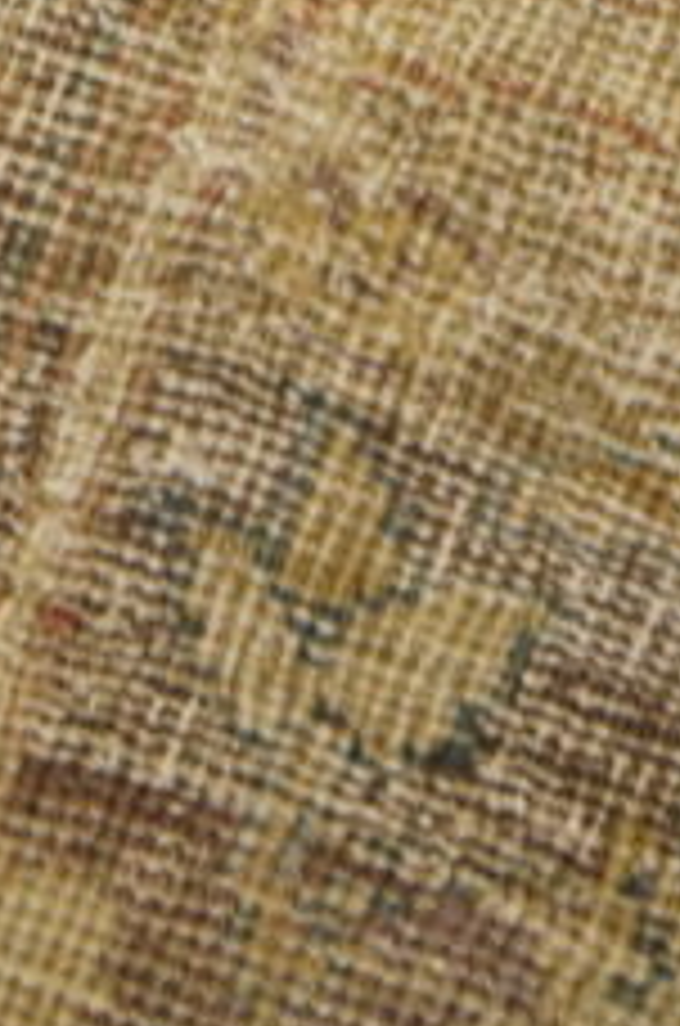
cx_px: -68
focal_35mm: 107
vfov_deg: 15.7
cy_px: -947
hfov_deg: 12.5
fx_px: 3045
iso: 1000
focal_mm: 18
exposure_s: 1/60
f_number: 4
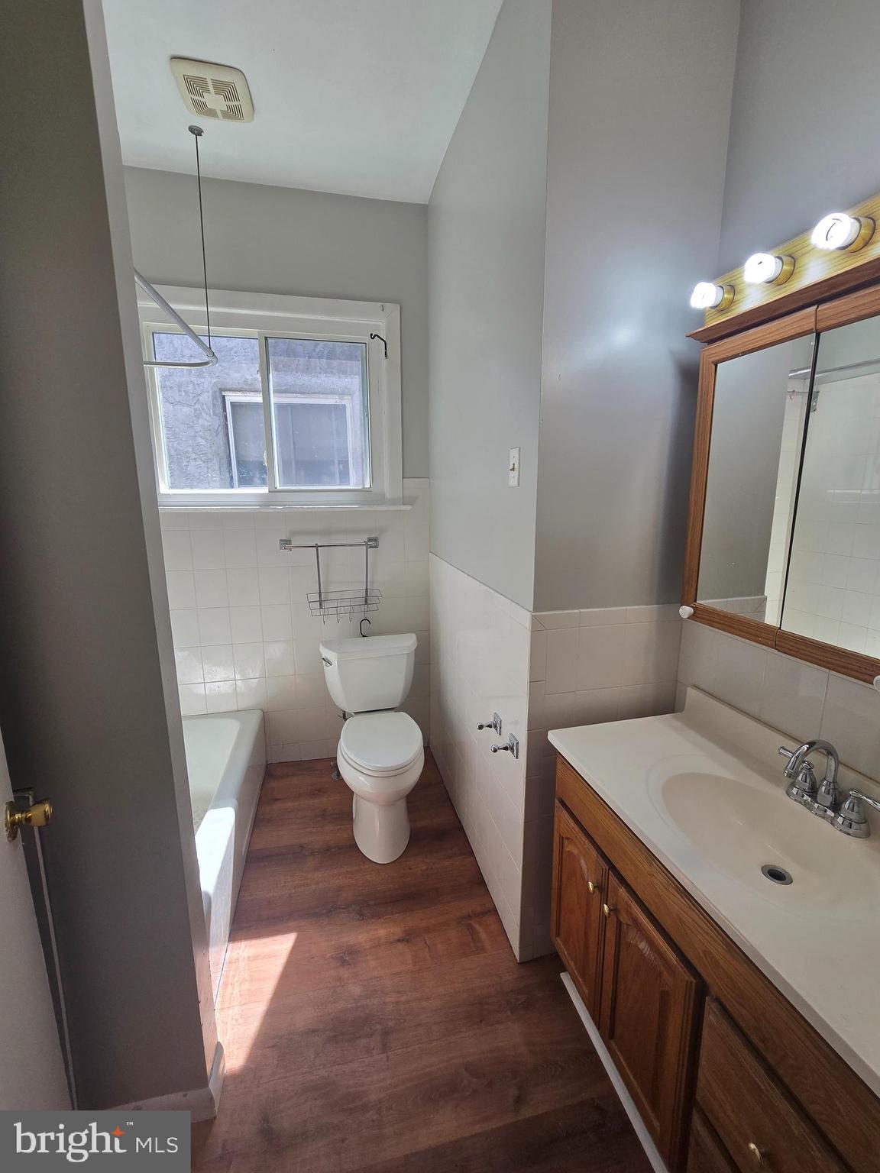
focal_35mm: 13
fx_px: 441
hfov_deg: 89.9
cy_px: 586
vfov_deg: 106.2
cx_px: 440
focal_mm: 2.2
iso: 50
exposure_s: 1/212
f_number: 2.2
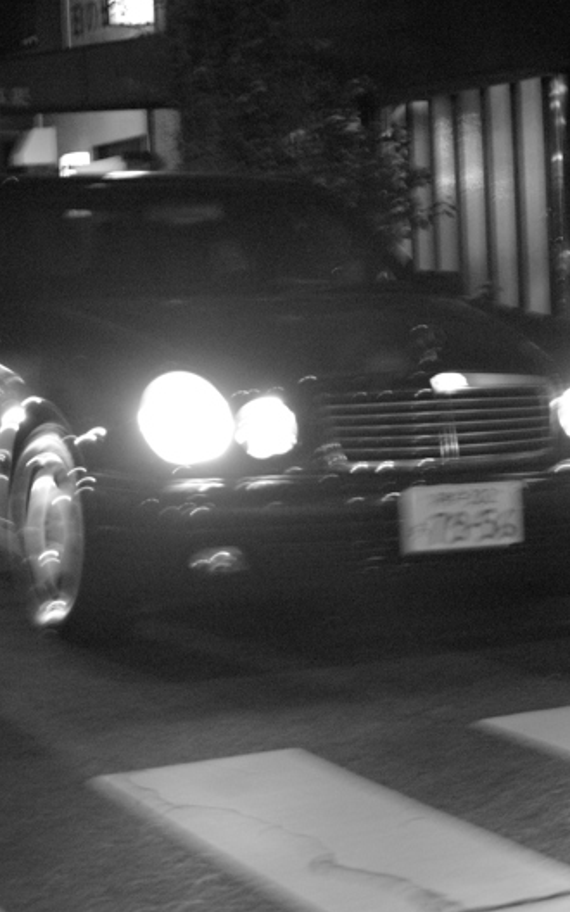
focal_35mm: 81
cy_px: 375
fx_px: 2013
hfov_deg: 16.1
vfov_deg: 25.5
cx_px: 278
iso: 800
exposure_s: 1/30
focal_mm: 24.2
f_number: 2.8
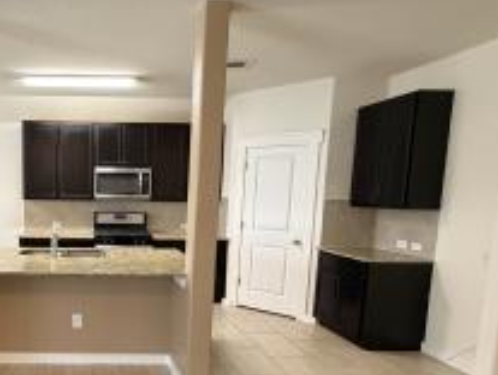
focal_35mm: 27
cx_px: 91
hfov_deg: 59.5
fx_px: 389
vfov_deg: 50.9
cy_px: 236
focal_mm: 2.22
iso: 800
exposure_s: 1/60
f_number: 2.2
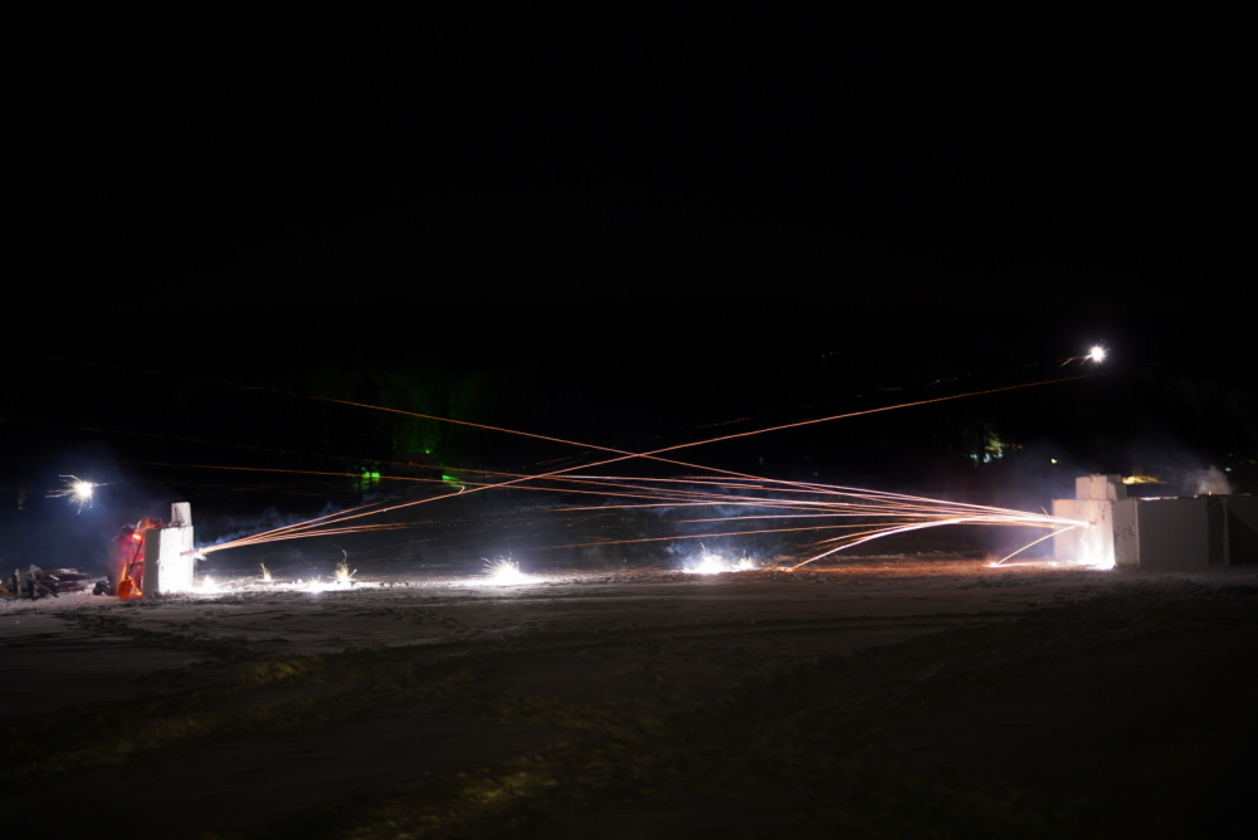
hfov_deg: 39.6
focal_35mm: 50
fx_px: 1748
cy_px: 420
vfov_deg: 27.0
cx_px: 629
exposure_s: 4
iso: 200
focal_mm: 50
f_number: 1.8
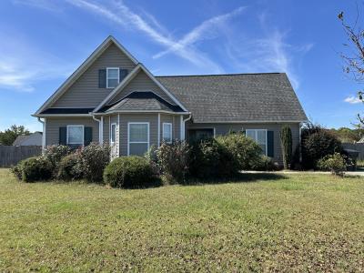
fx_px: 252
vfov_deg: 56.8
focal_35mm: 24
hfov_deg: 71.6
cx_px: 182
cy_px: 136
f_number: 1.78
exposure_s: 1/2525
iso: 80
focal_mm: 6.86
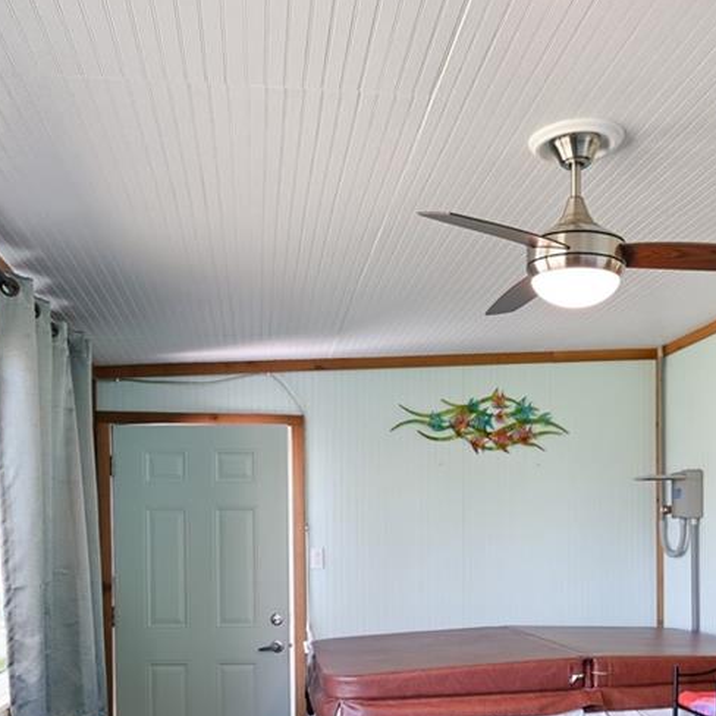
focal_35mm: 39
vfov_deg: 41.7
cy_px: 530
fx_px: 913
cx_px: 497
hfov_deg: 42.1
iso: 100
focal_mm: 14
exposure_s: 1/25
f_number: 4
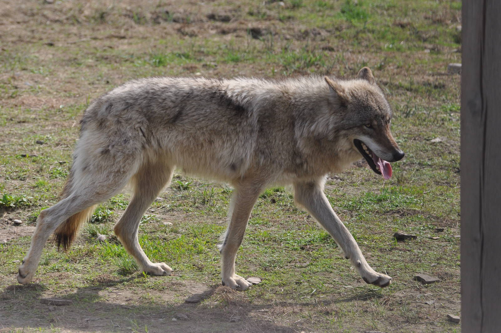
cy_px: 166
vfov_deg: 4.6
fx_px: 4170
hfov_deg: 6.9
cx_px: 250
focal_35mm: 300
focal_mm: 200
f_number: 5.3
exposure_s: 1/1250
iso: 400
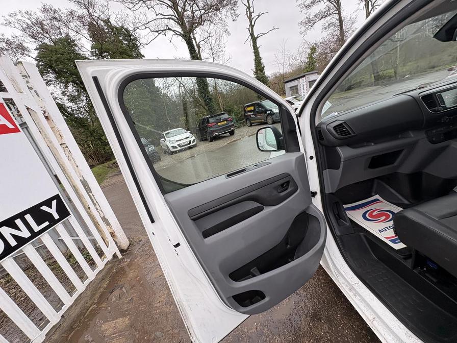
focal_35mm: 14
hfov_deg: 102.1
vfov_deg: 85.7
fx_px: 185
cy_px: 172
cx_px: 228
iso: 80
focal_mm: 2.22
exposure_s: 1/99
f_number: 2.2
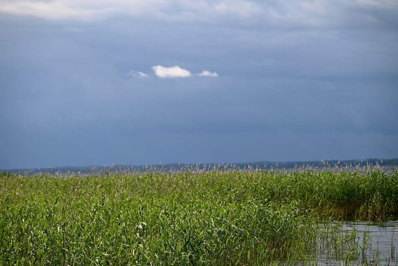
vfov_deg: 10.2
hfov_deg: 15.2
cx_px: 199
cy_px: 133
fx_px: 1493
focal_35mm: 135
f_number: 6.3
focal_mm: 135
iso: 100
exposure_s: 1/640
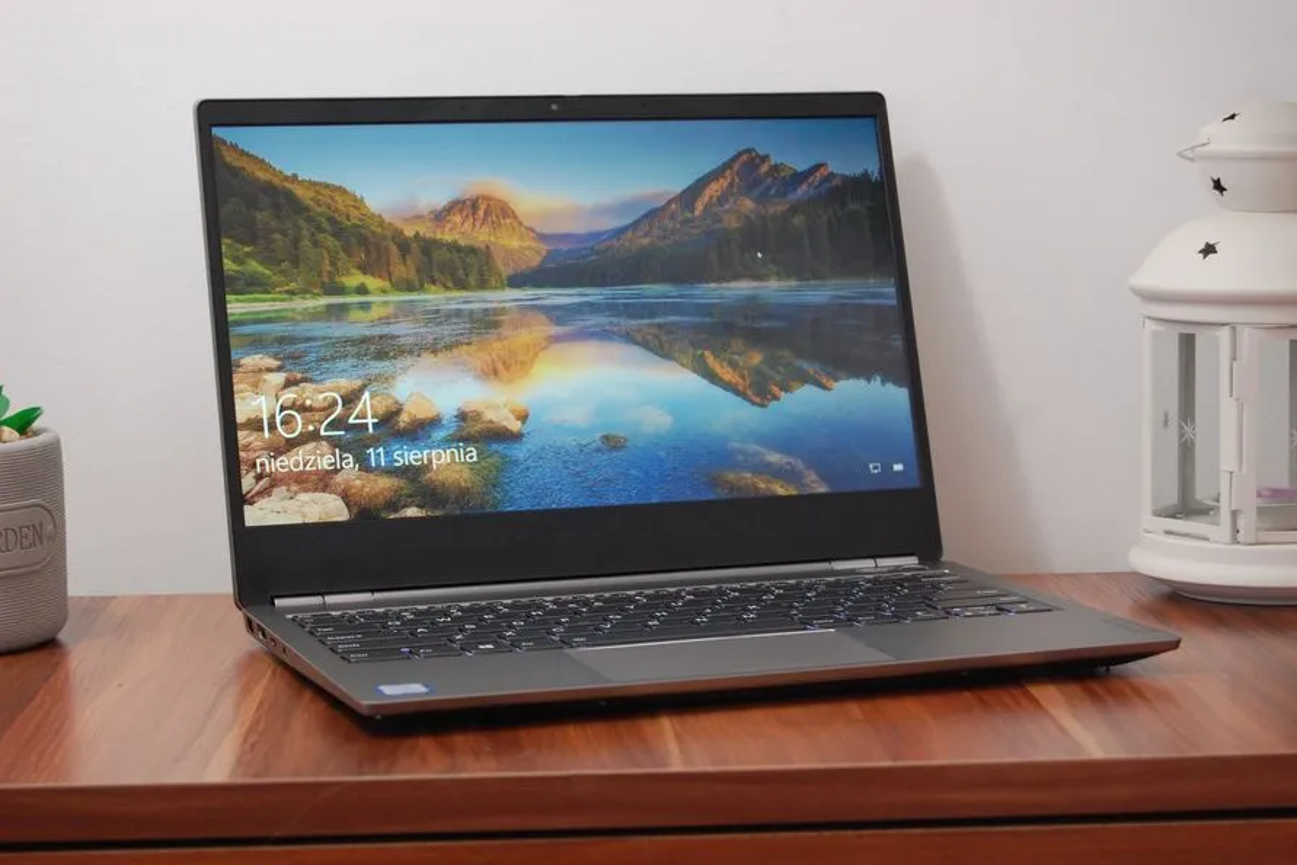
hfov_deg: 24.3
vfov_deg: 16.4
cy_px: 432
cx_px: 655
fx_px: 3008
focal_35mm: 84
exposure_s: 1/25
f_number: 5.6
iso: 800
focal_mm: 55
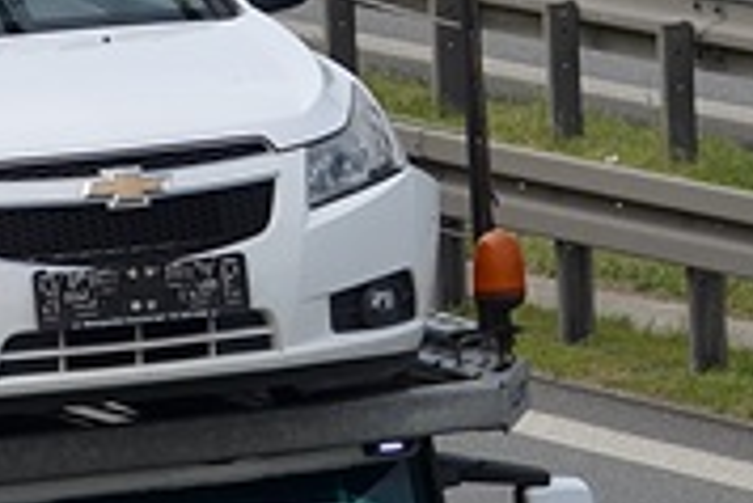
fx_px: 14826
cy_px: 579
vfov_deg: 1.9
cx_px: -753
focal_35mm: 708
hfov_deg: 2.9
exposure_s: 1/1000
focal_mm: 105
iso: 200
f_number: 5.6
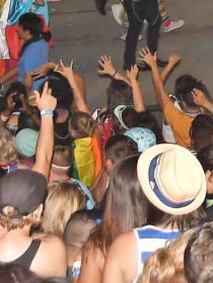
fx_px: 1419
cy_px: -114
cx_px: 426
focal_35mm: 173
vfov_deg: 11.1
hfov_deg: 8.2
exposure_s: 1/60
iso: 640
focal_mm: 28
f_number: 6.3
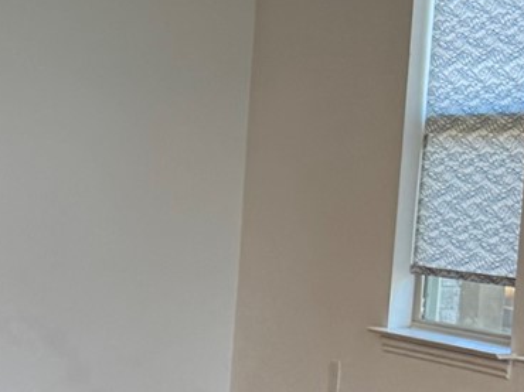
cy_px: 576
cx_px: -508
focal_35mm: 133
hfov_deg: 13.0
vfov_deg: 10.8
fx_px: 2012
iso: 125
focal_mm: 6.76
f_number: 1.78
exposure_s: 1/120
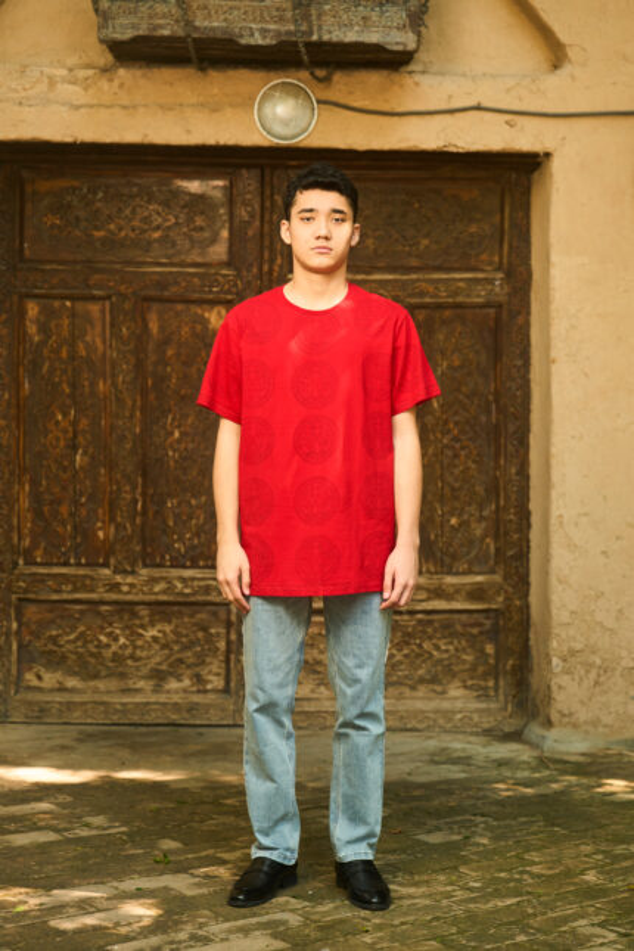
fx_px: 1532
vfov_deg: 34.5
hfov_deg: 23.4
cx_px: 317
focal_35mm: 58
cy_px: 476
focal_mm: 58
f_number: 2.8
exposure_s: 1/160
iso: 640
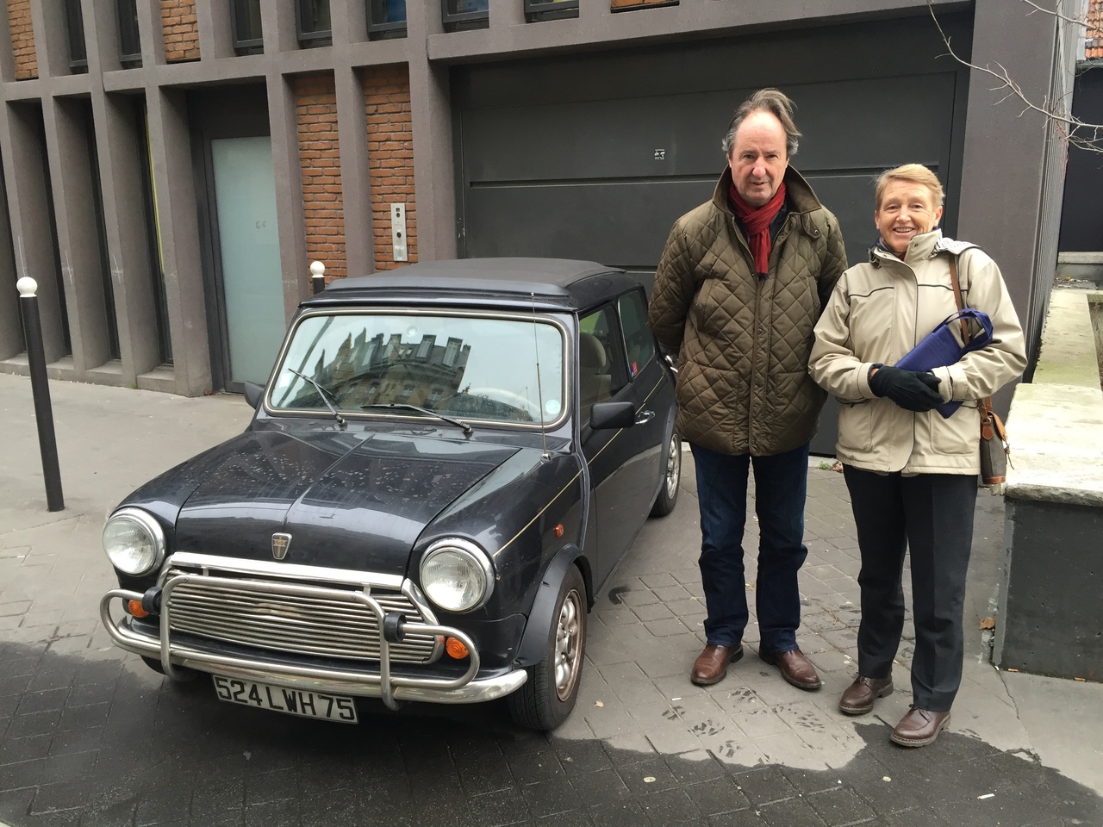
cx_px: 552
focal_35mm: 29
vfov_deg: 48.2
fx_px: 924
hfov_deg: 61.7
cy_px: 414
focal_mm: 4.15
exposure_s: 1/33
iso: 32
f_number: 2.2
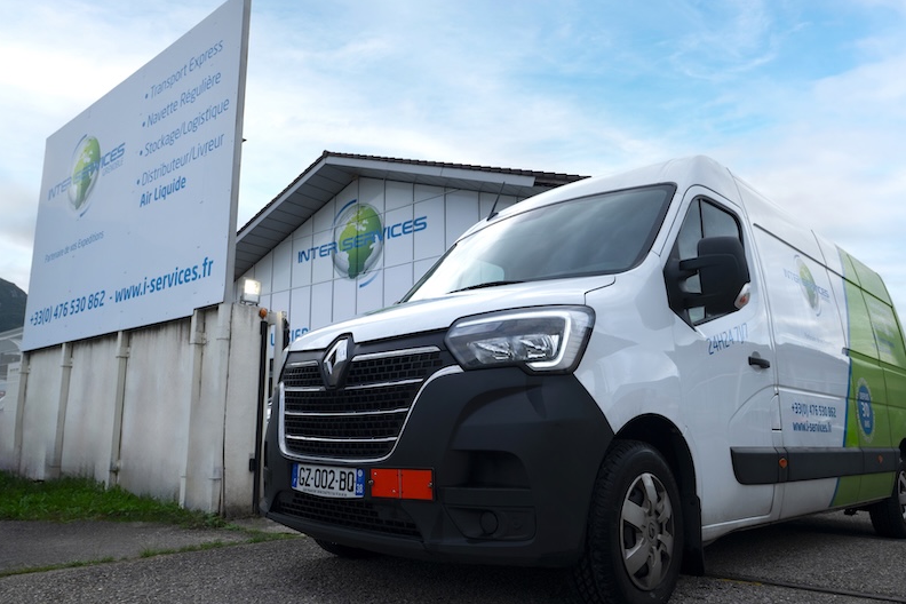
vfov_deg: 51.3
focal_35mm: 25
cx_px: 452
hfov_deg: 71.5
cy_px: 318
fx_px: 629
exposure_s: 1/400
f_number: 8
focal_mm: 22
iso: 400
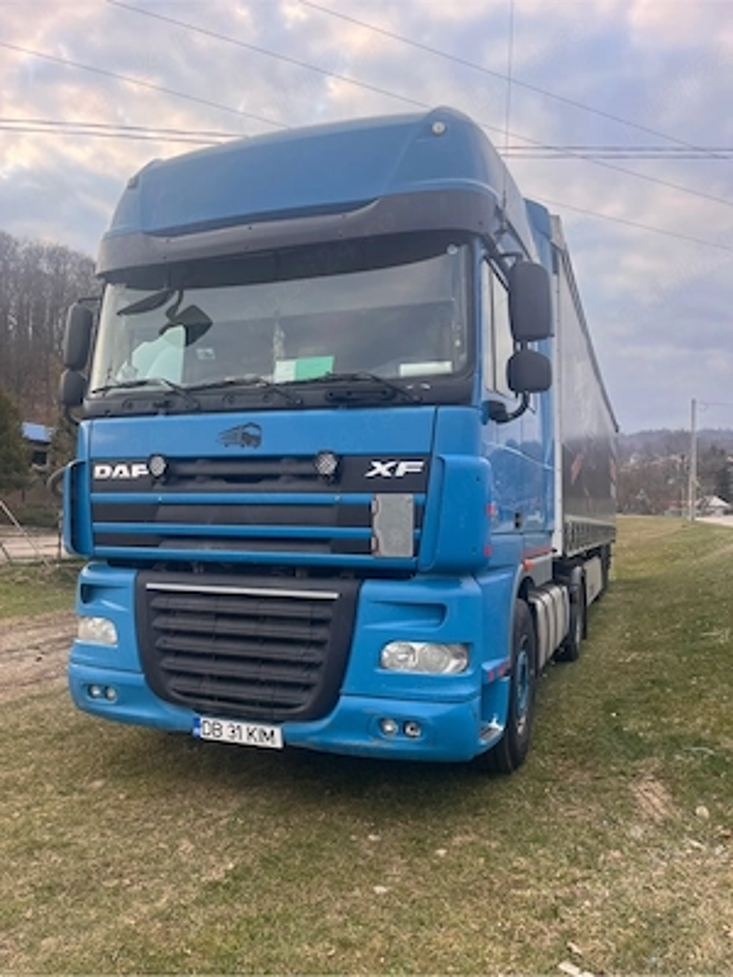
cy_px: 488
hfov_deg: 53.1
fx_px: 734
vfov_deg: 67.3
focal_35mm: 26
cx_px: 366
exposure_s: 1/122
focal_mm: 5.1
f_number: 1.6
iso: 64
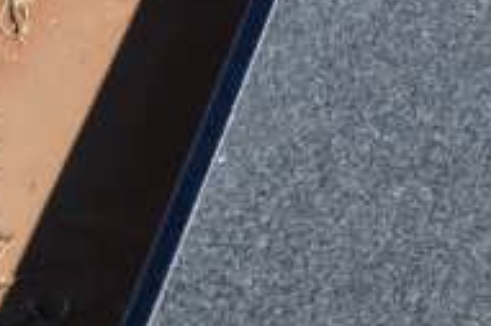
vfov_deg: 5.6
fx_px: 3339
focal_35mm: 245
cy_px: 23
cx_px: 1298
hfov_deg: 7.7
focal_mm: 26
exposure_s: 1/125
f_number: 5.6
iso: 110
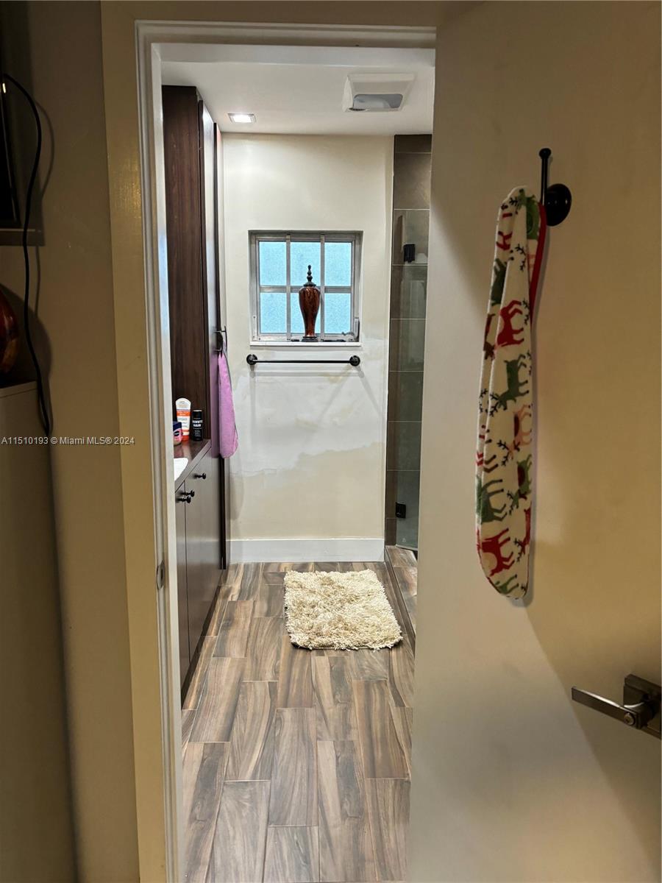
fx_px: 663
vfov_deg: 67.3
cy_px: 442
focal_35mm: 26
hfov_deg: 53.1
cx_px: 331
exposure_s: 1/60
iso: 200
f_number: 1.6
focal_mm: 5.96
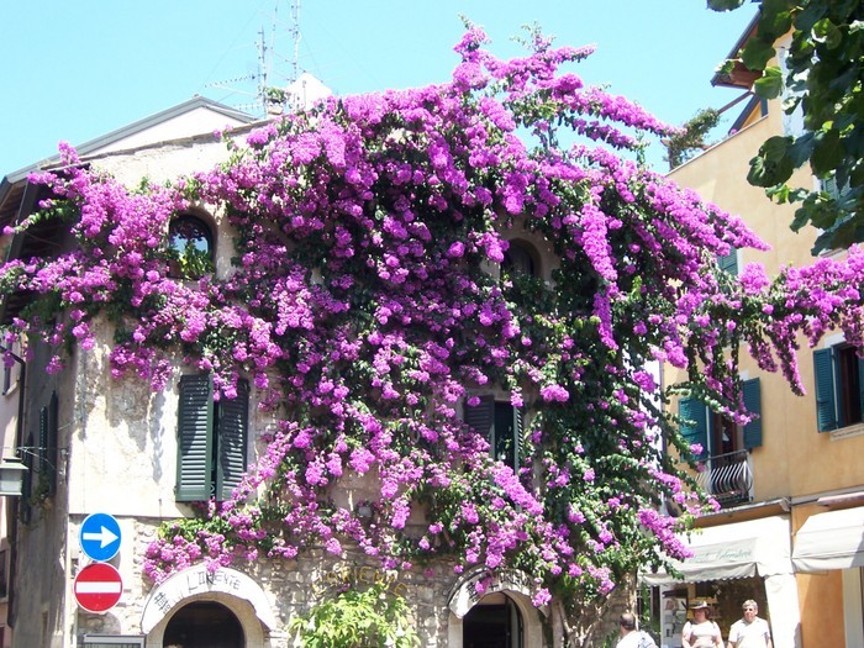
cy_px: 324
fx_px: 1398
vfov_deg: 26.1
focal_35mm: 56
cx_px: 432
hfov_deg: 34.3
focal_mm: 9.6
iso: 80
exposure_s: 1/250
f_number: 3.6
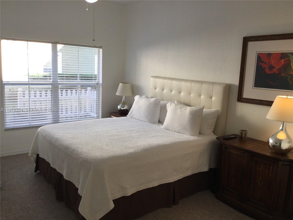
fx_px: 262
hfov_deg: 58.4
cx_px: 146
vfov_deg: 45.4
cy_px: 110
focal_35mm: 31
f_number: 2.4
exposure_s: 1/60
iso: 25
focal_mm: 3.3
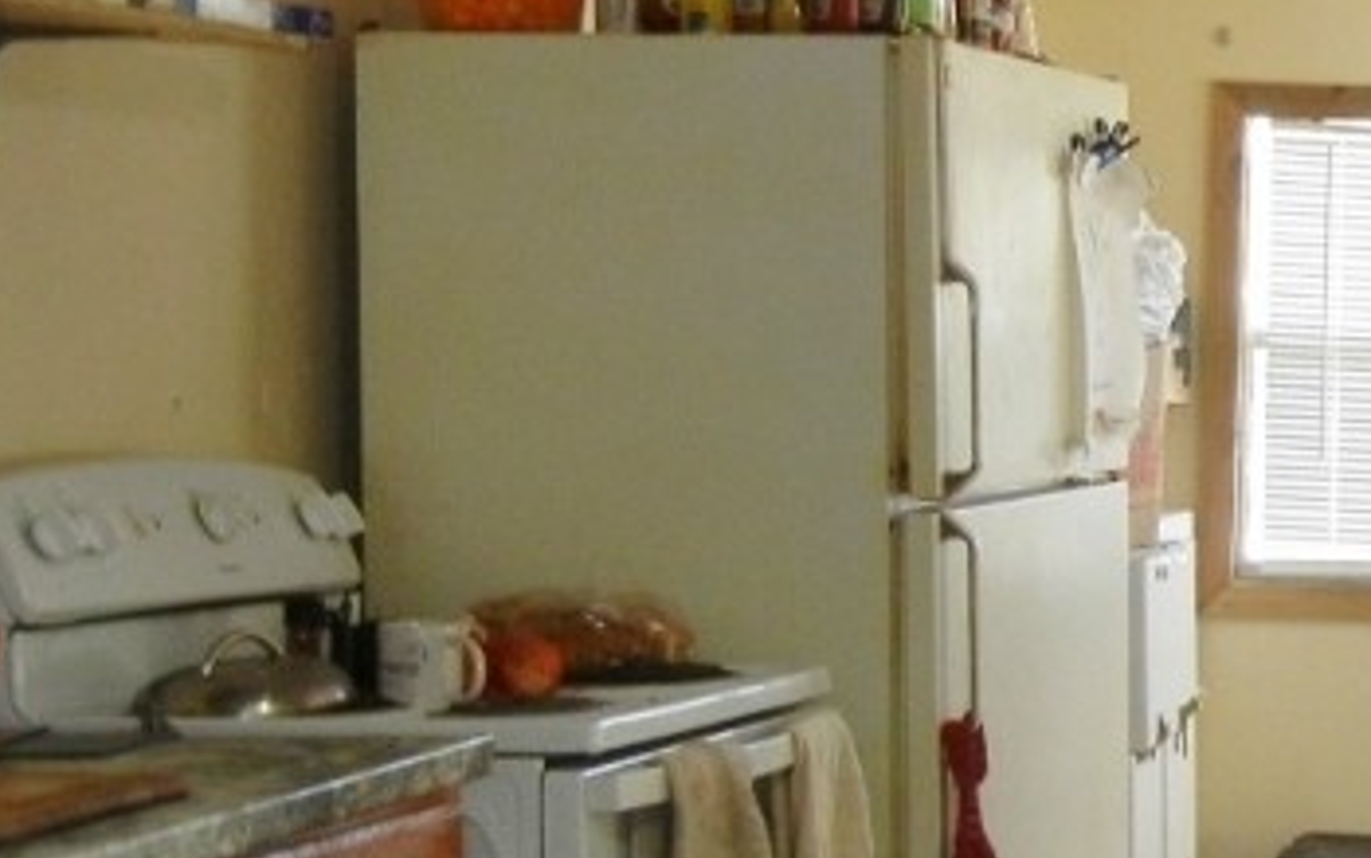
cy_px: 545
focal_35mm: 93
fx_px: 3476
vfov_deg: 14.1
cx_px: 1923
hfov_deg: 19.9
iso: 160
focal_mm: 5.4
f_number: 3.5
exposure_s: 1/35.7
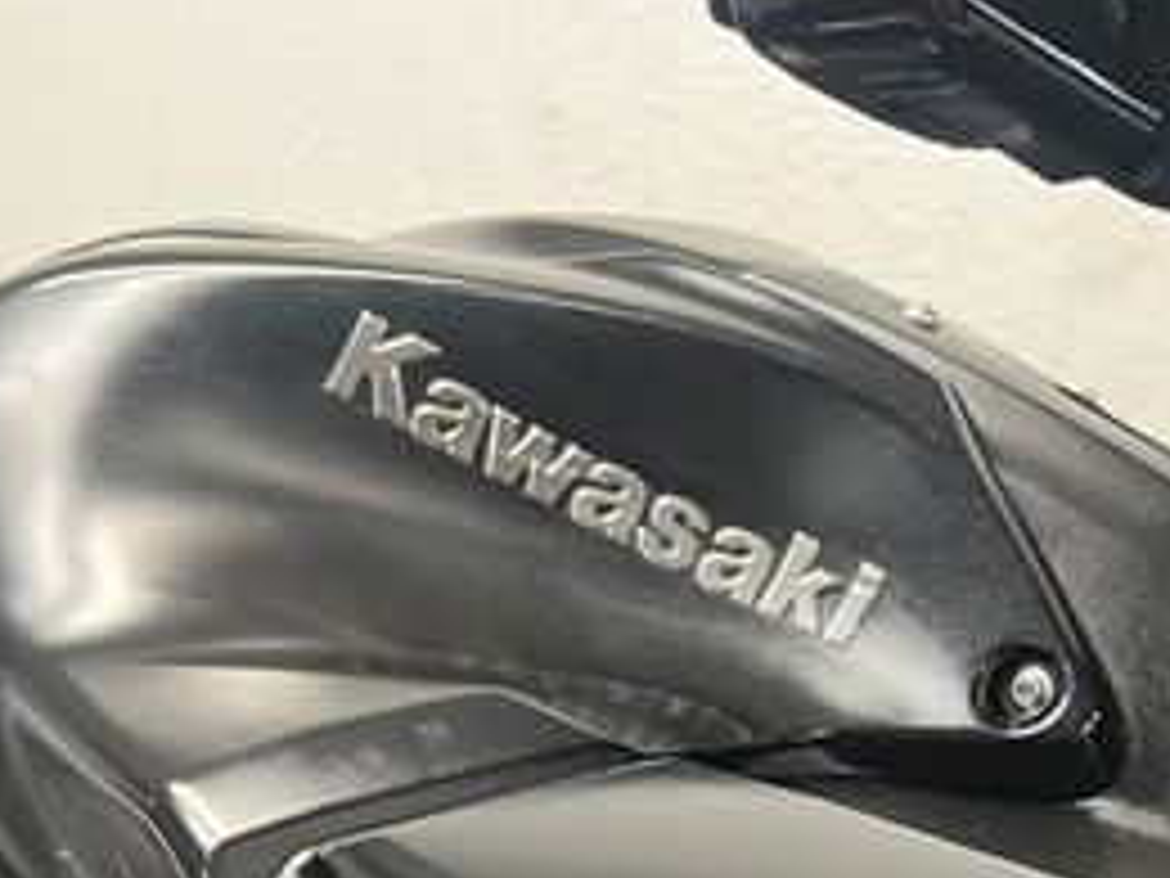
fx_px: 2163
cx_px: 896
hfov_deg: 29.7
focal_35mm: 64
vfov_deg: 21.8
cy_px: 959
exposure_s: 1/50
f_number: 1.6
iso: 320
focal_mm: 5.1
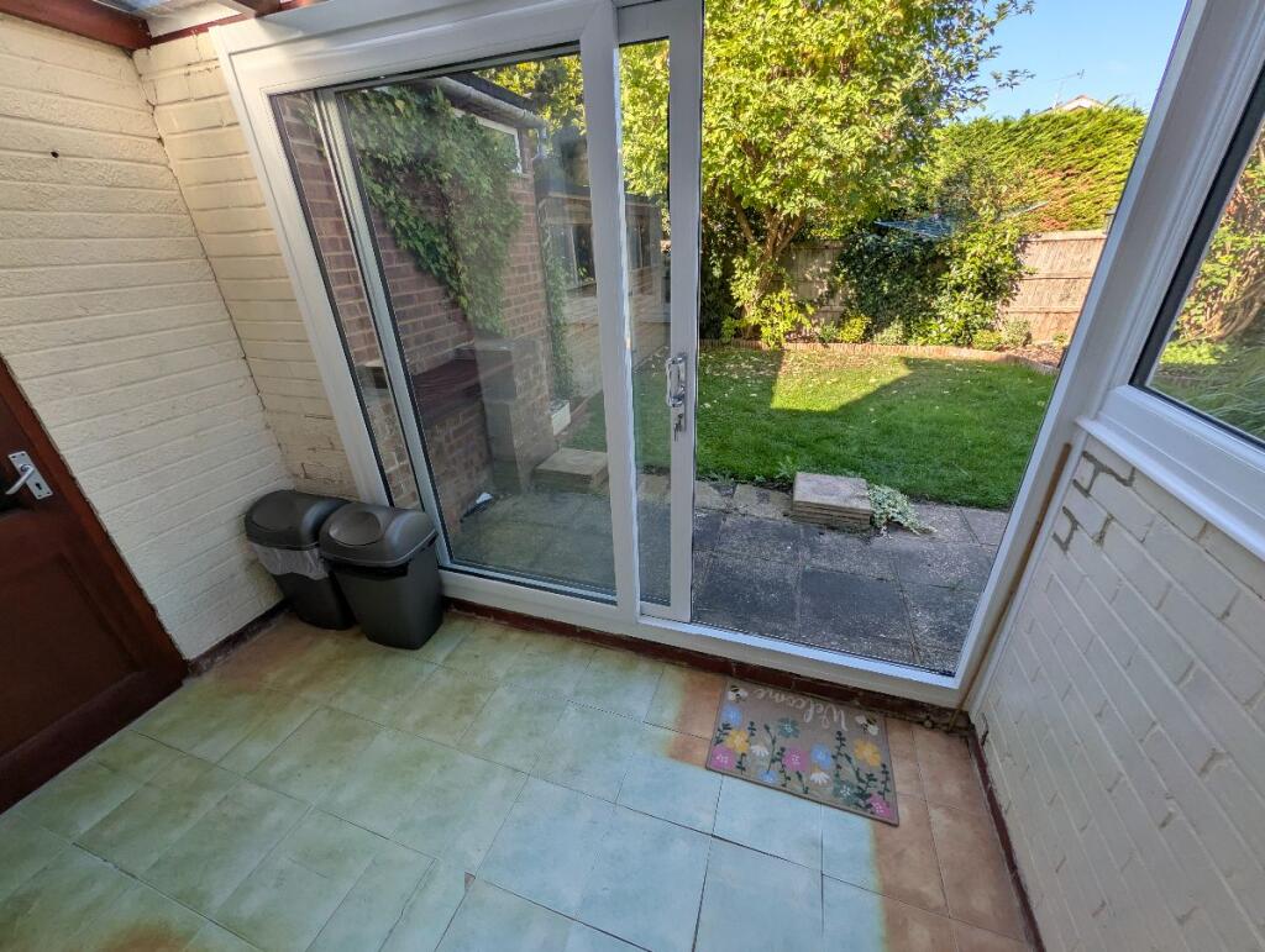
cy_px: 476
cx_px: 632
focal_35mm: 12
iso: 47
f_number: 1.7
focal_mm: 2.02
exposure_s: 1/1126
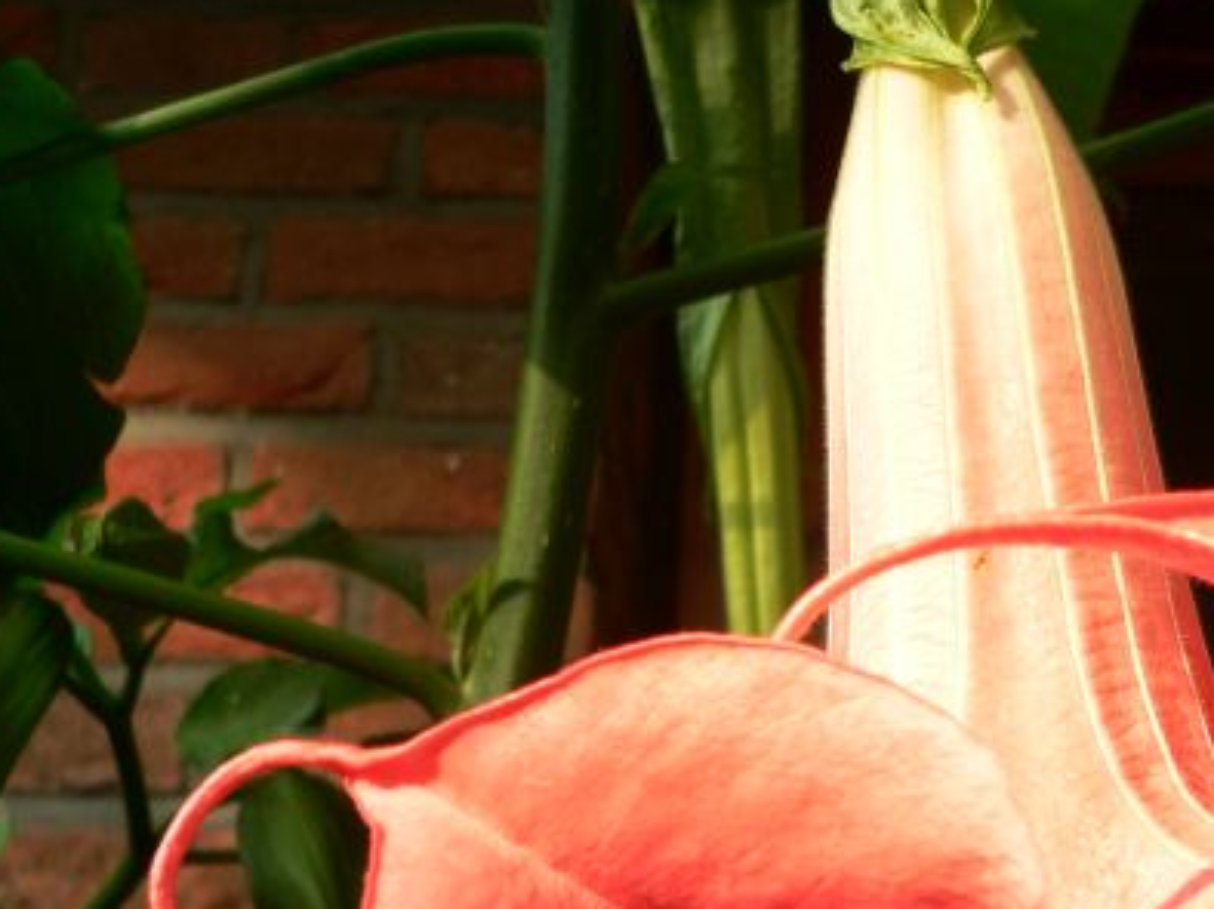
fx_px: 2734
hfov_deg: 24.7
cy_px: 724
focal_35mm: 78
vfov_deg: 18.7
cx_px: 943
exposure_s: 1/80
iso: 80
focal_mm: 7.9
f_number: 2.8
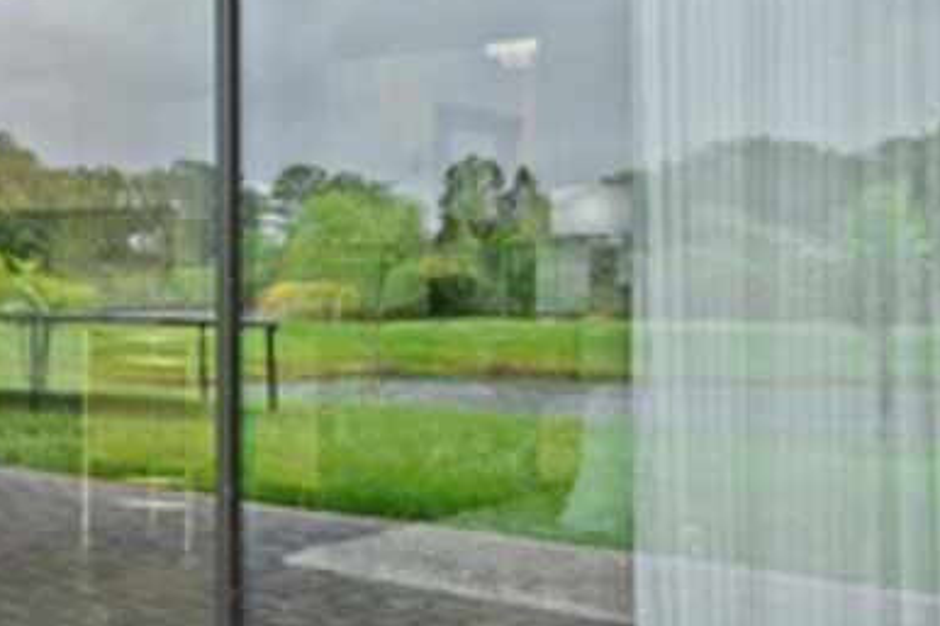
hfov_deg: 29.9
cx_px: -282
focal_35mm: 53
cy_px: 244
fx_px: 1383
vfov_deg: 25.4
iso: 250
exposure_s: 1/10
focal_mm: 16
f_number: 8
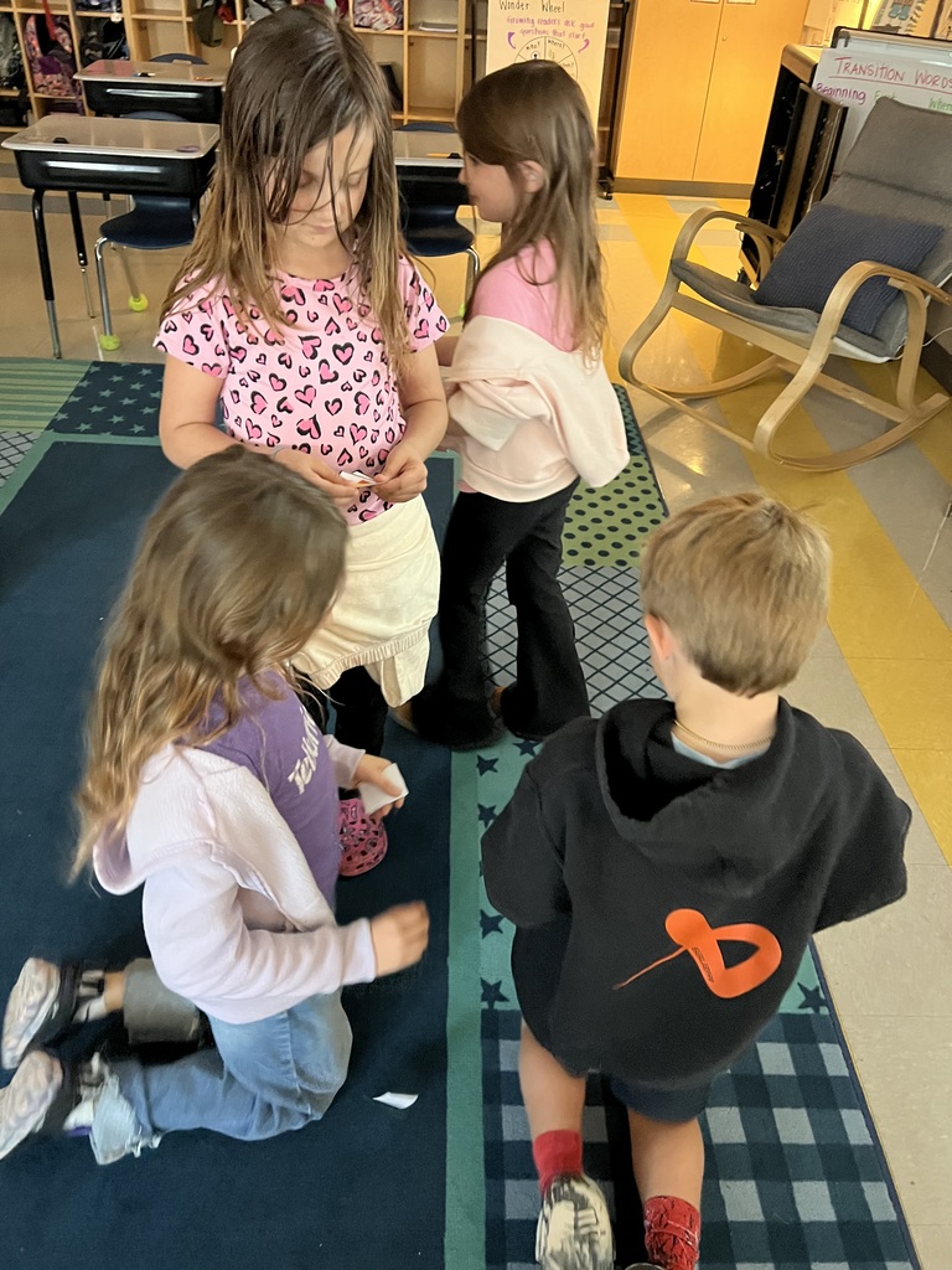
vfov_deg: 67.3
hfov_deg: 53.1
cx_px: 476
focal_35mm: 26
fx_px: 953
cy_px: 635
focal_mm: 5.7
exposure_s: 1/36
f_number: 1.5
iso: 640
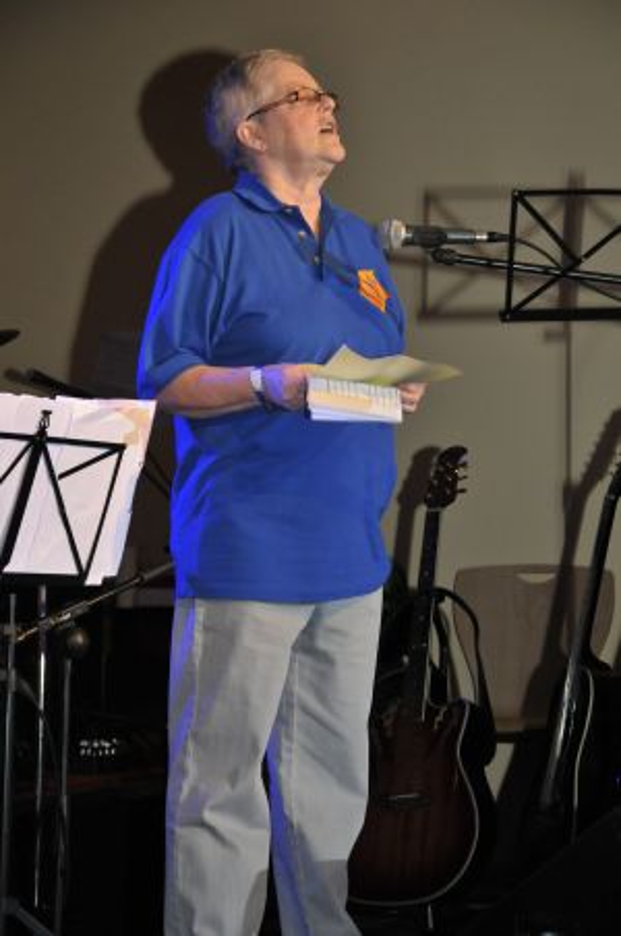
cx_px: 310
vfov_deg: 17.1
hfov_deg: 11.4
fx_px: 3114
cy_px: 468
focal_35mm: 120
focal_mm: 80
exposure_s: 1/60
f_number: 7.1
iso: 1250
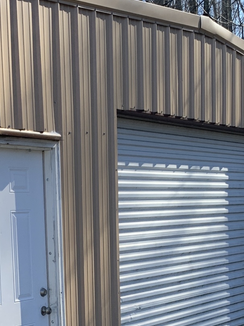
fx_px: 696
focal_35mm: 74
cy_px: 299
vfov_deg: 25.4
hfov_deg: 19.4
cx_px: 13
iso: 25
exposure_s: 1/608
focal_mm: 4.25
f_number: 1.8
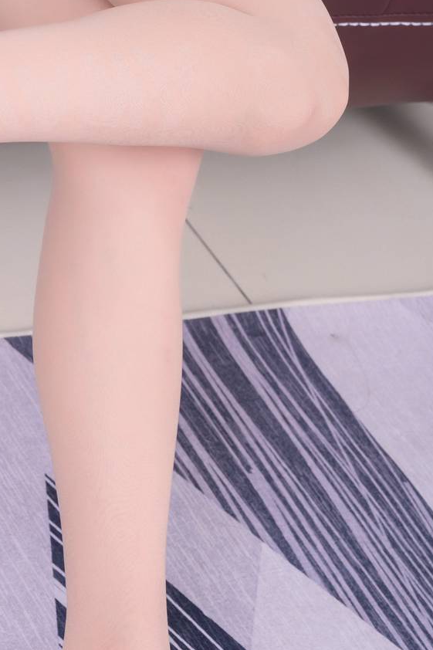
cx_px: -60
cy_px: 337
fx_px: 2382
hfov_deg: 10.2
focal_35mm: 132
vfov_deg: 15.5
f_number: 8
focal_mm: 57
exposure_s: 1/160
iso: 500
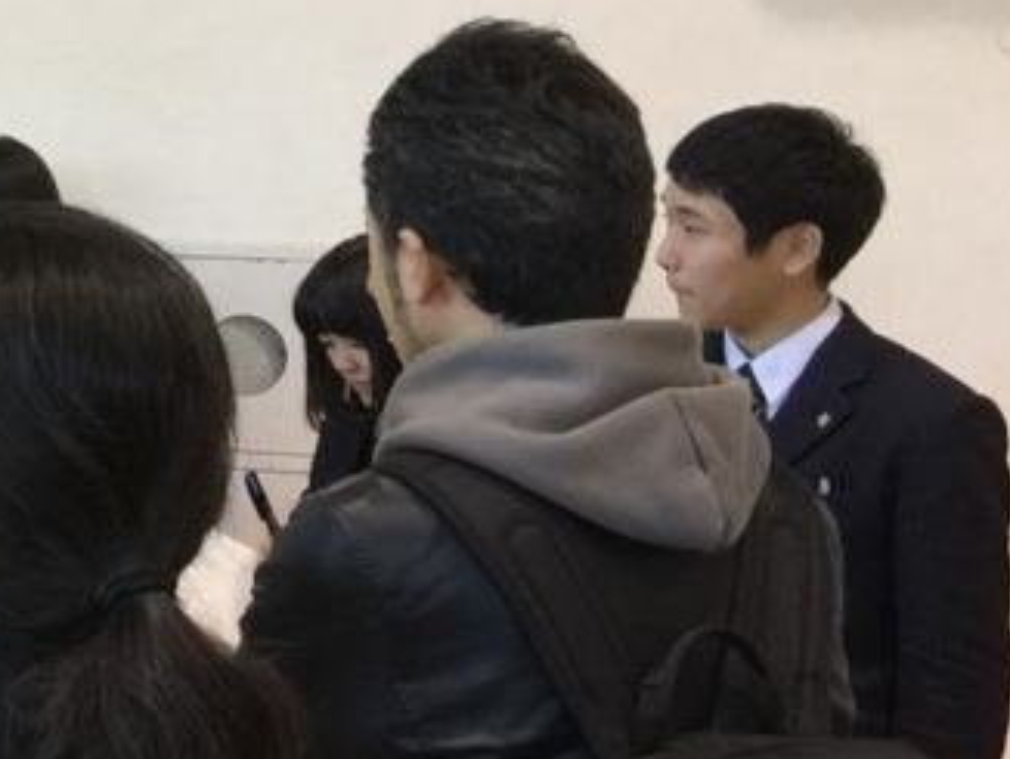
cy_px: 189
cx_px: -536
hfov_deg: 18.8
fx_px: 2657
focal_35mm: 91
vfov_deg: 16.2
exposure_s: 1/15
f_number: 2.2
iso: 64
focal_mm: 4.15
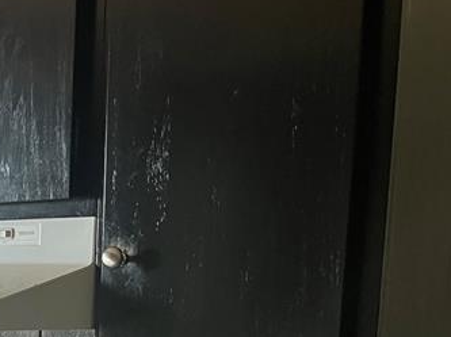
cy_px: 439
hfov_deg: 21.8
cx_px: -152
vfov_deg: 17.3
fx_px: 1041
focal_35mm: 80
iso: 100
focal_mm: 5.1
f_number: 1.6
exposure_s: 1/60
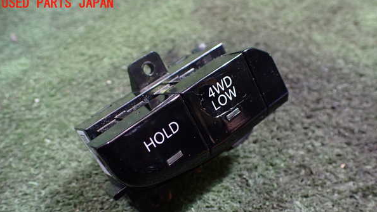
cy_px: 138
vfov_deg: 35.3
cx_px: 188
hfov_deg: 59.5
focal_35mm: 33
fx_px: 330
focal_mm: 5.4
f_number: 2.3
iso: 800
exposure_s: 1/40
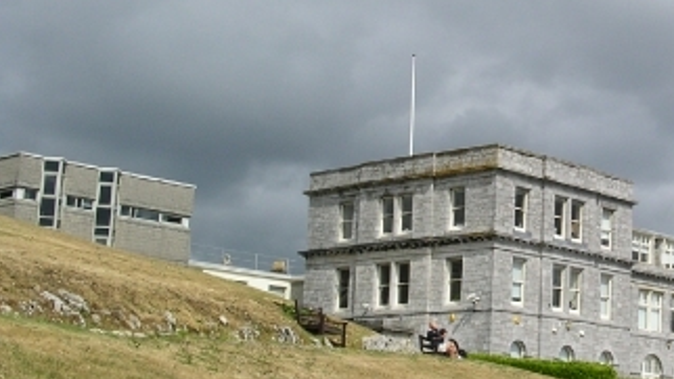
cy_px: 154
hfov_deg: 26.7
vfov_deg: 15.7
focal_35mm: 77
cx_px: 597
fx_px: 1376
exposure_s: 1/750
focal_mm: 7.8
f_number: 5.6
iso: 100
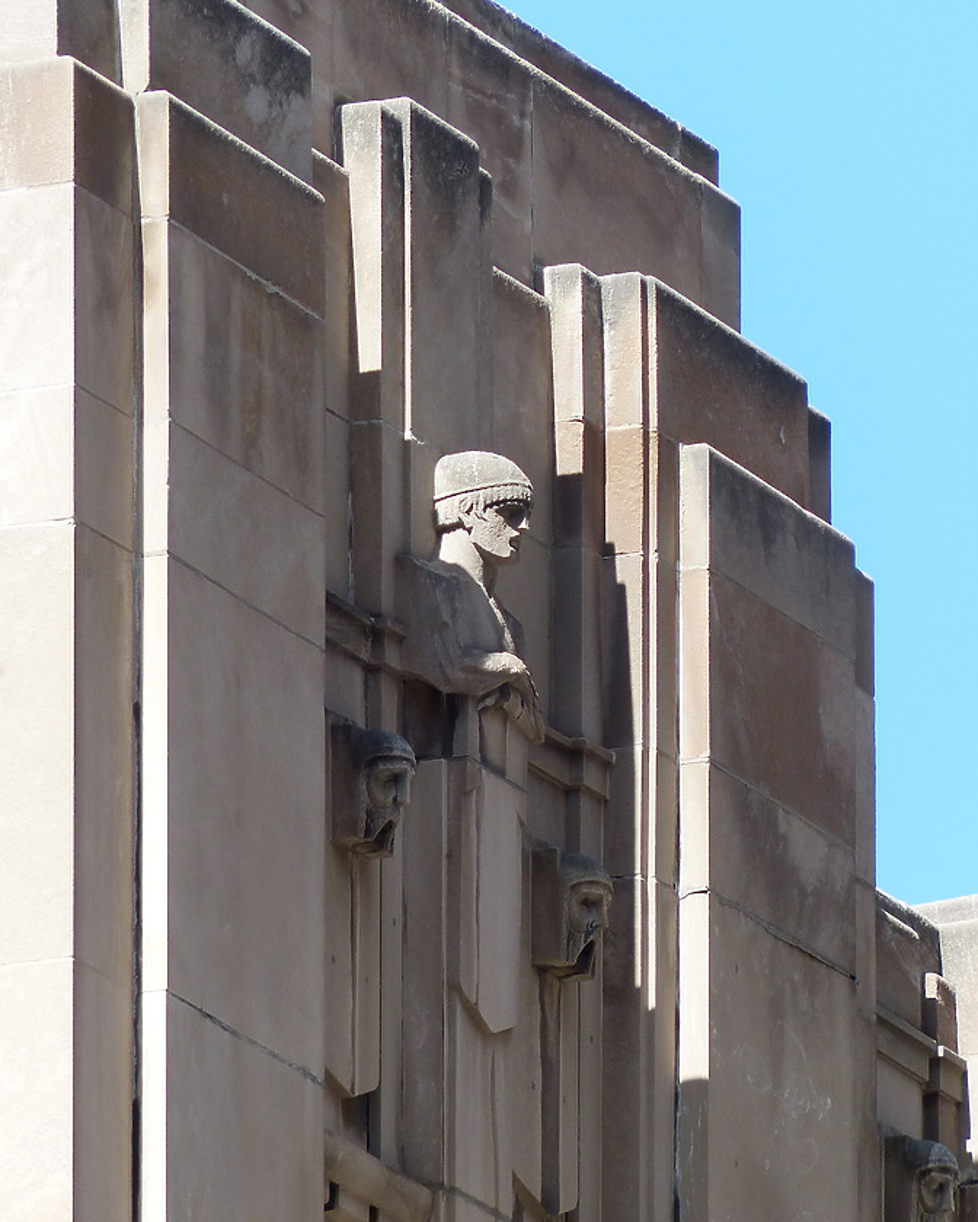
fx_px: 28366
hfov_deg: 2.0
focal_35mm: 784
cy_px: 637
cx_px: 490
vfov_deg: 2.5
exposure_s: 1/500
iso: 100
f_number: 4
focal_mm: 108
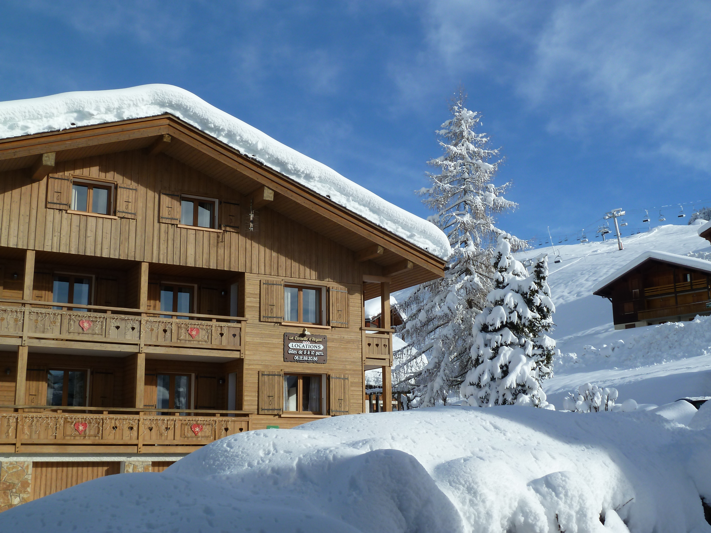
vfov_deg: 32.9
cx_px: 356
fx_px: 904
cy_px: 266
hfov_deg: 42.9
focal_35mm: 44
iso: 80
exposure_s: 1/400
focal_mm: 7.3
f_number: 5.6
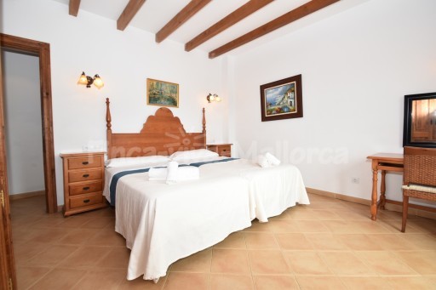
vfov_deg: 77.3
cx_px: 218
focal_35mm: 15
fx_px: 182
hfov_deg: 100.4
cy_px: 145
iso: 400
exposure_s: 1/125
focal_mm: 10
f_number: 5.6
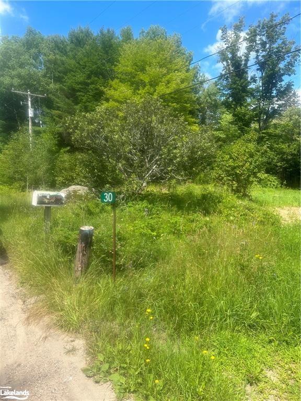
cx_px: 150
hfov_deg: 56.8
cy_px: 200
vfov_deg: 71.6
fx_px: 278
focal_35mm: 24
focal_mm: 6.86
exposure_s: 1/1949
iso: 80
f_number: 1.78
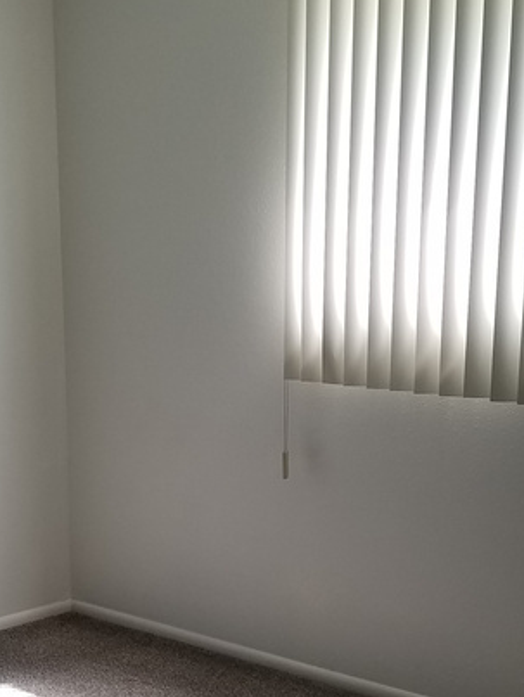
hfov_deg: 22.3
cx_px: 284
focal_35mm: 66
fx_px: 1330
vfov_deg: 29.1
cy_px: 489
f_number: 1.7
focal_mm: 4.2
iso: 64
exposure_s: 1/120
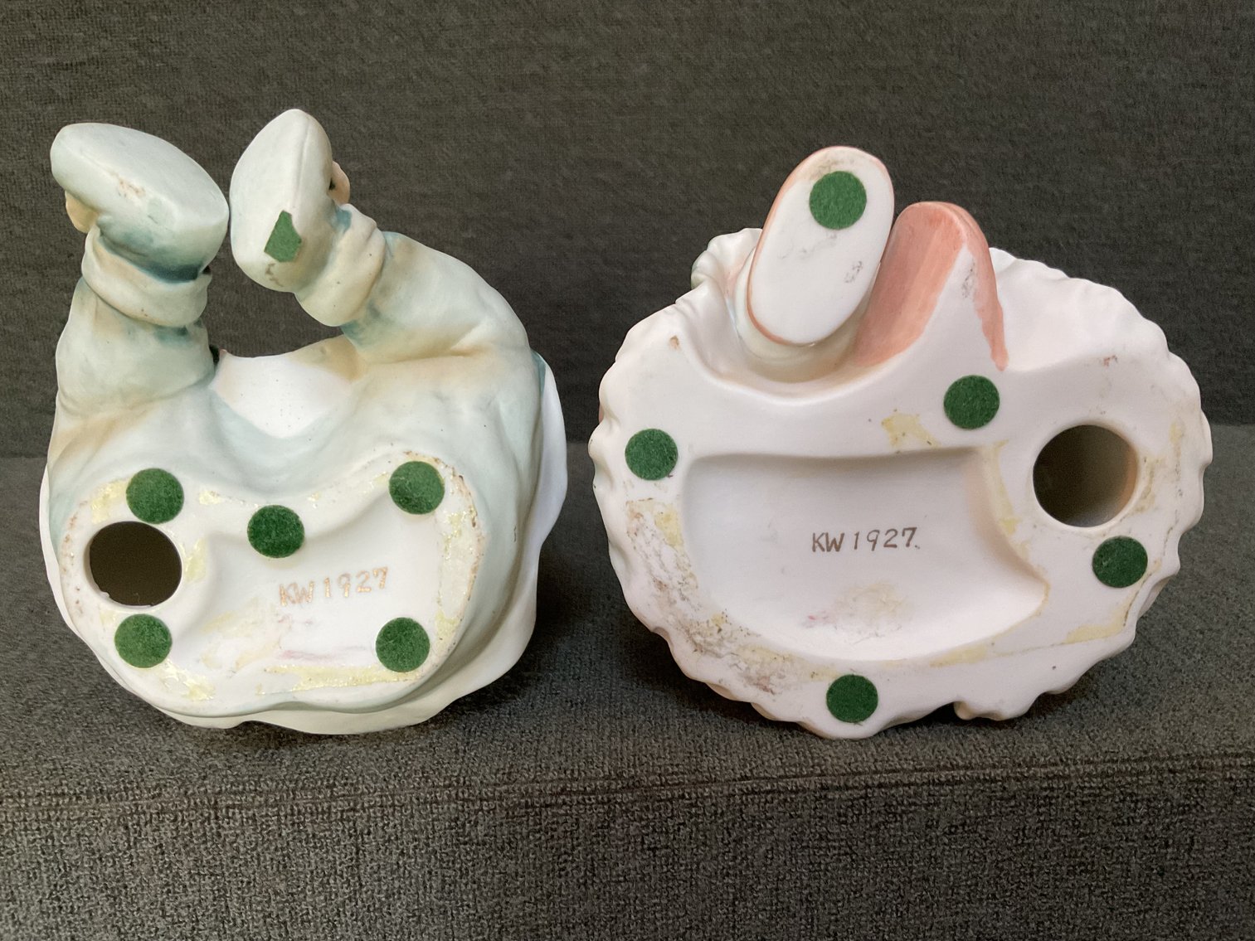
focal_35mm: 29
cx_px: 628
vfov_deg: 48.2
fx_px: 1051
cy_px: 470
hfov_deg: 61.7
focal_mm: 3
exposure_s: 1/60
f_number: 1.8
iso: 200
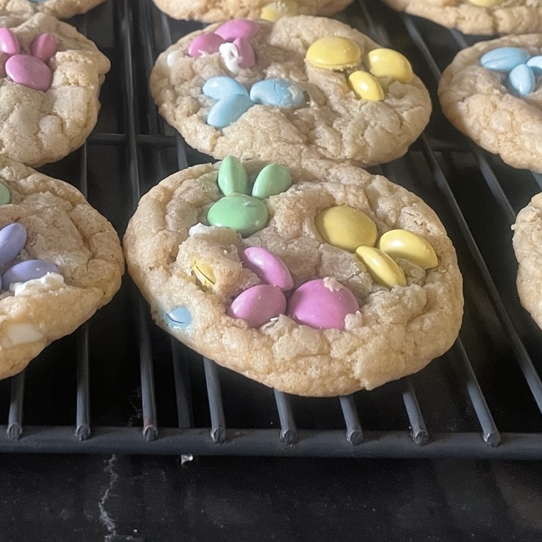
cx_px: 110
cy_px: 91
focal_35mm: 62
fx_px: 1098
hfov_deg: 27.2
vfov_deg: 27.1
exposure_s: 1/60
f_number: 1.6
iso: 200
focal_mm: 4.2
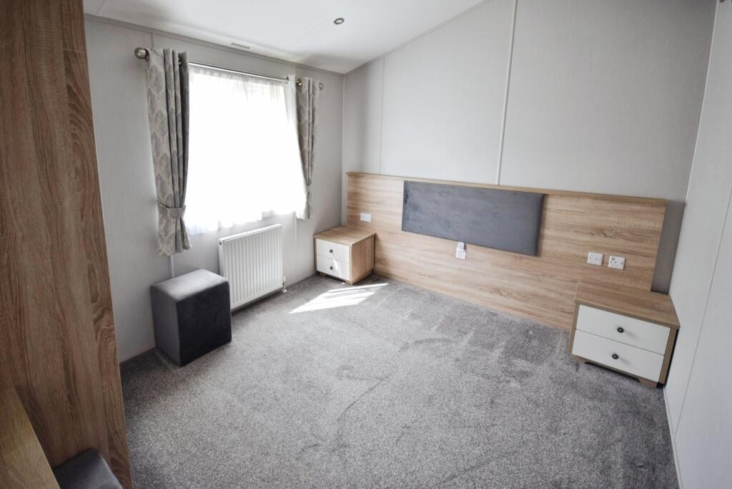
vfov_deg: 77.3
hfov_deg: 100.4
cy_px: 244
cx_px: 366
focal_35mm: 15
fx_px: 305
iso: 400
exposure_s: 1/100
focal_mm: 10
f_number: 5
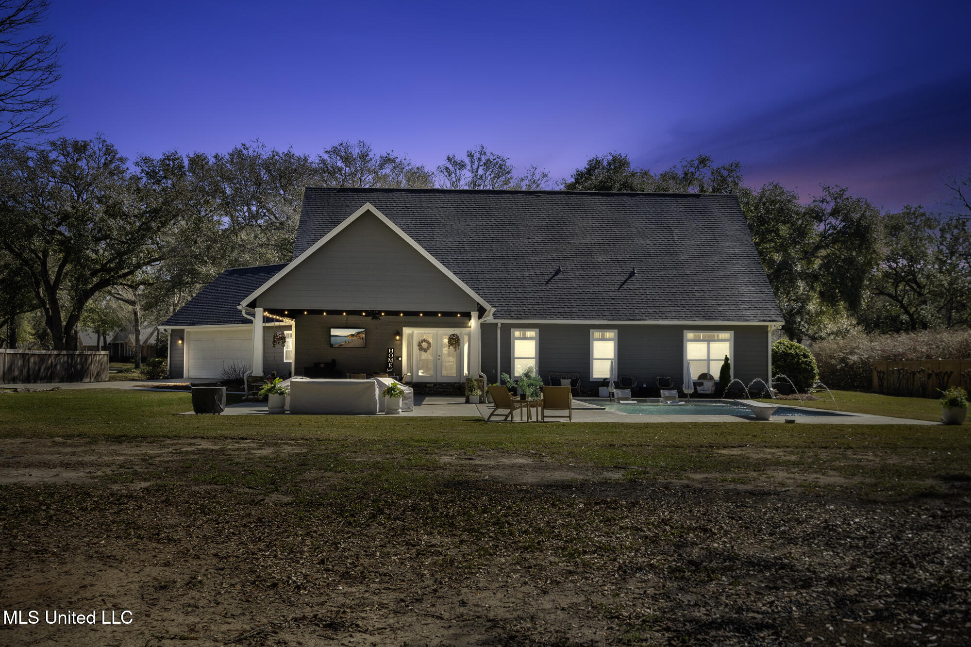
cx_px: 486
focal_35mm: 35
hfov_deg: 54.4
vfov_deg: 37.8
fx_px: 944
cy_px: 324
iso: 800
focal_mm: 35
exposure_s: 1/640
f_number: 8
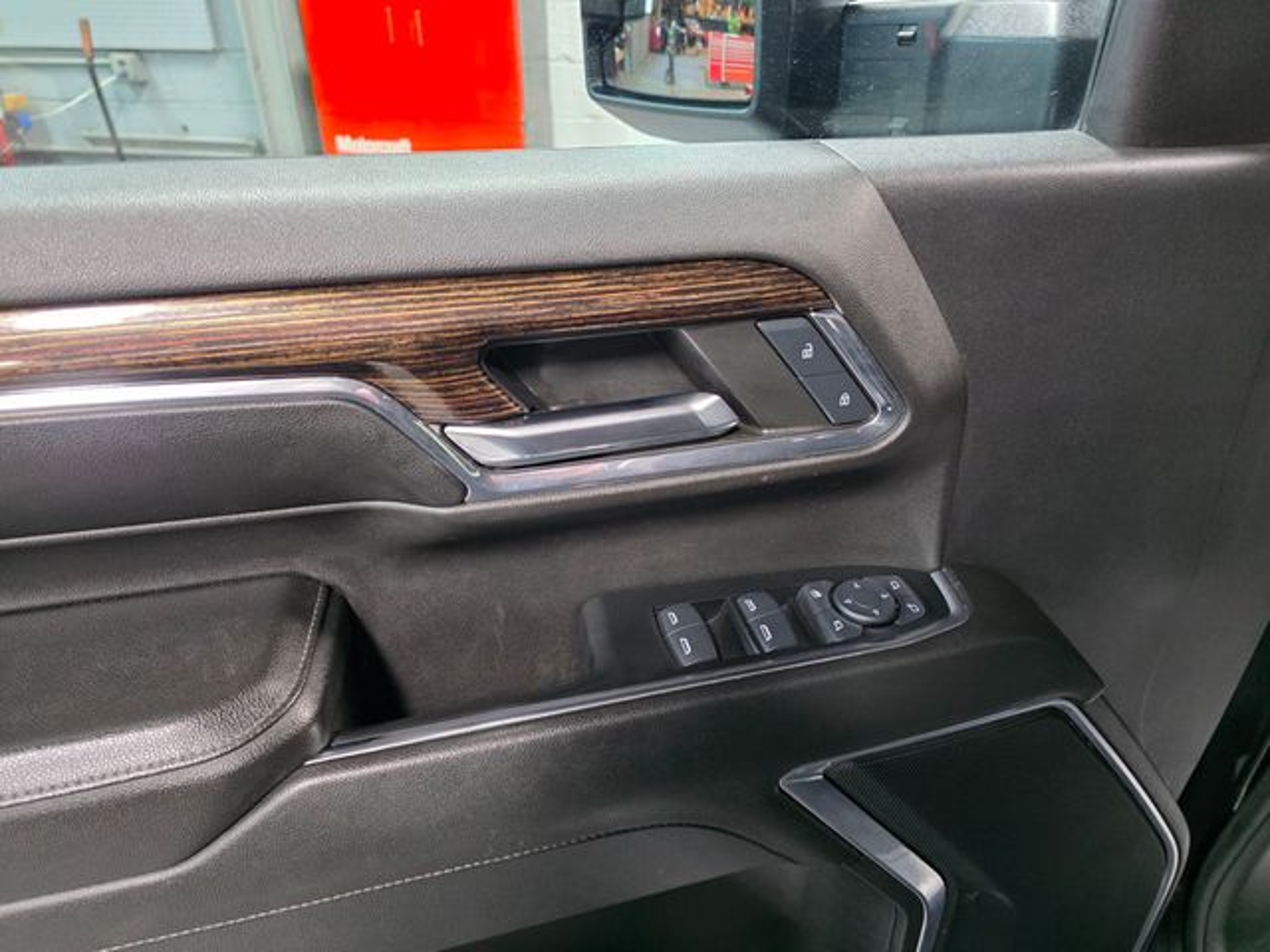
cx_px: 635
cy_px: 476
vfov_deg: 58.9
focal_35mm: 23
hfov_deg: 73.9
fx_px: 844
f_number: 1.7
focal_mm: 6.3
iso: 1000
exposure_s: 1/120
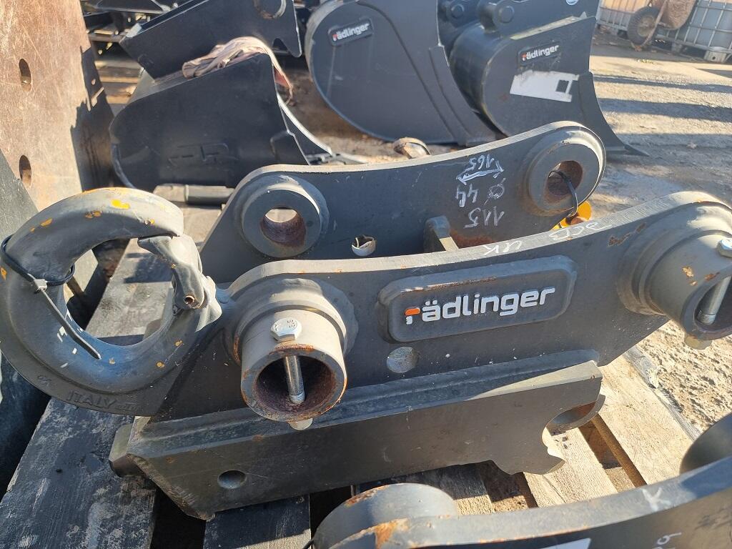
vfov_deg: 56.8
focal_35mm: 24
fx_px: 508
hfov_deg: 71.6
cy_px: 274
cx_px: 366
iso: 50
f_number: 1.8
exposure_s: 1/166
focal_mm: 6.7
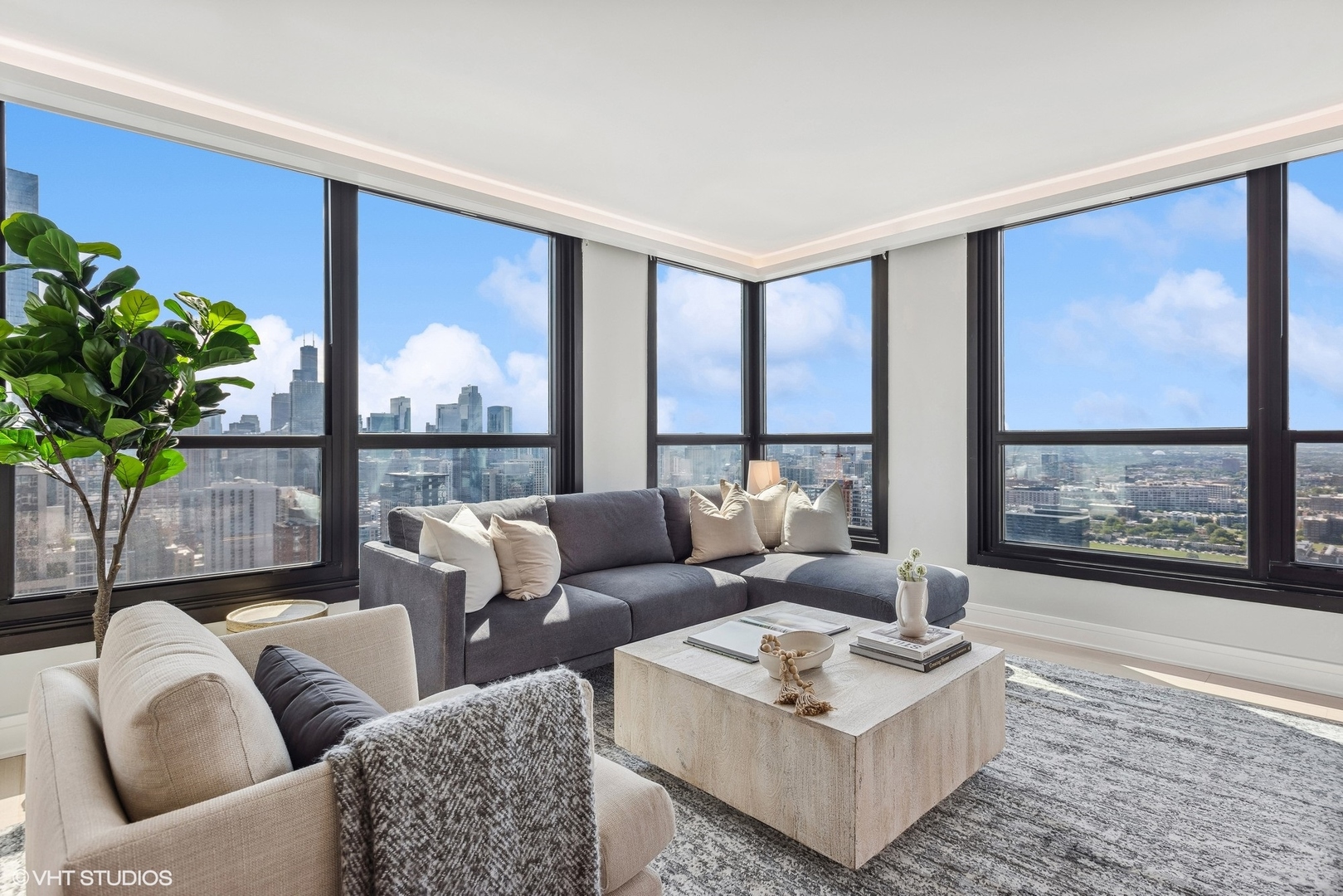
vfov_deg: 64.6
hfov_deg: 86.9
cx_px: 672
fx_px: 709
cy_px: 448
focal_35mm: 19
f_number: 8
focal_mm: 19
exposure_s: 1/125
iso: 400
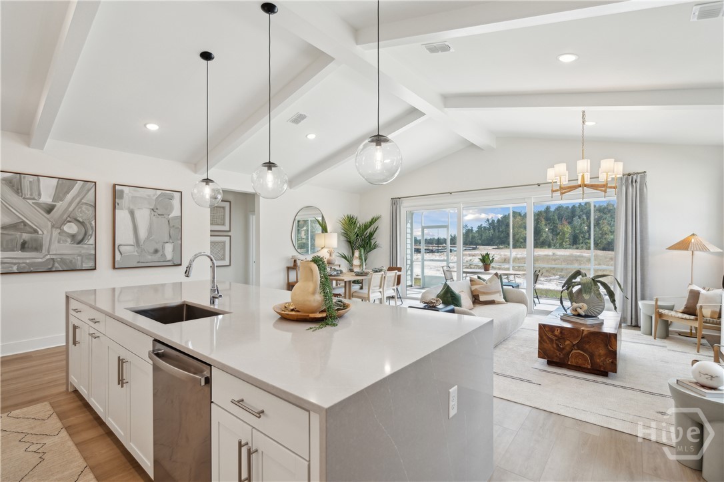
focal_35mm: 16
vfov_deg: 73.7
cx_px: 362
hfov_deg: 96.7
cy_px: 241
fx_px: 322
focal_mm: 16
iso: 400
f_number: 6.3
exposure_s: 1/50
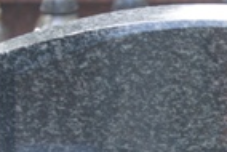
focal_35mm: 337
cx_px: 301
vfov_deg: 4.0
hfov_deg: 6.1
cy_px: 293
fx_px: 2127
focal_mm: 50
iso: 250
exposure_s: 1/80
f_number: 5.6
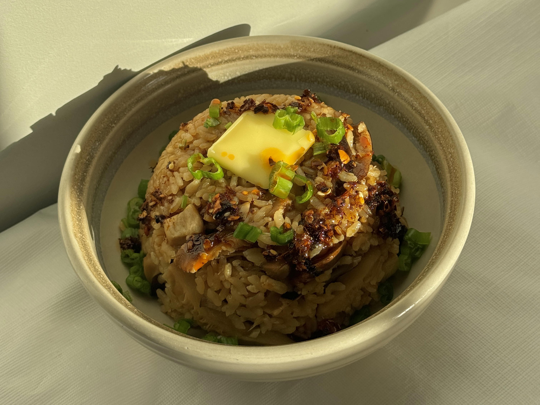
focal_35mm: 48
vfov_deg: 30.3
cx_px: 270
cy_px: 202
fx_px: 749
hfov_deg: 39.7
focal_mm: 6.86
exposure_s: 1/2959
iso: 64
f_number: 1.78
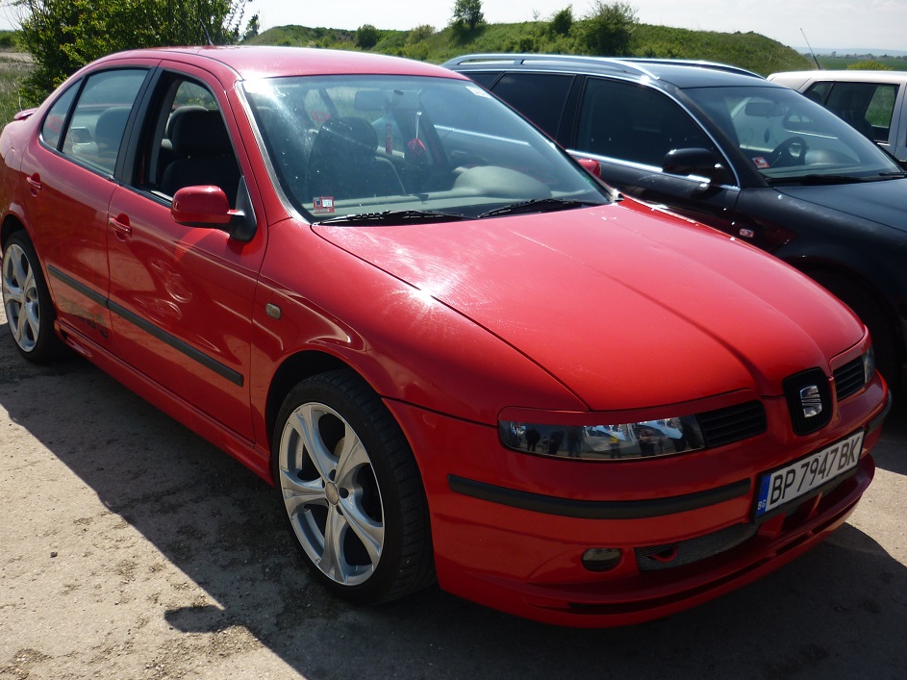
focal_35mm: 35
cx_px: 440
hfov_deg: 52.6
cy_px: 344
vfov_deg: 40.7
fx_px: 917
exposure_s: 1/160
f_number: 8
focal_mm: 5.5
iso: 80
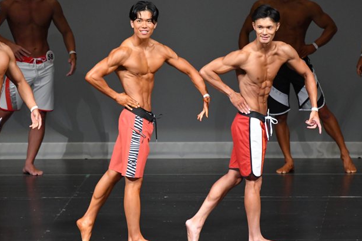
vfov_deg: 3.5
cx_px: 169
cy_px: 123
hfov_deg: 5.2
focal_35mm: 396
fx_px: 3980
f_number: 5.6
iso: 4000
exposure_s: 1/400
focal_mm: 210
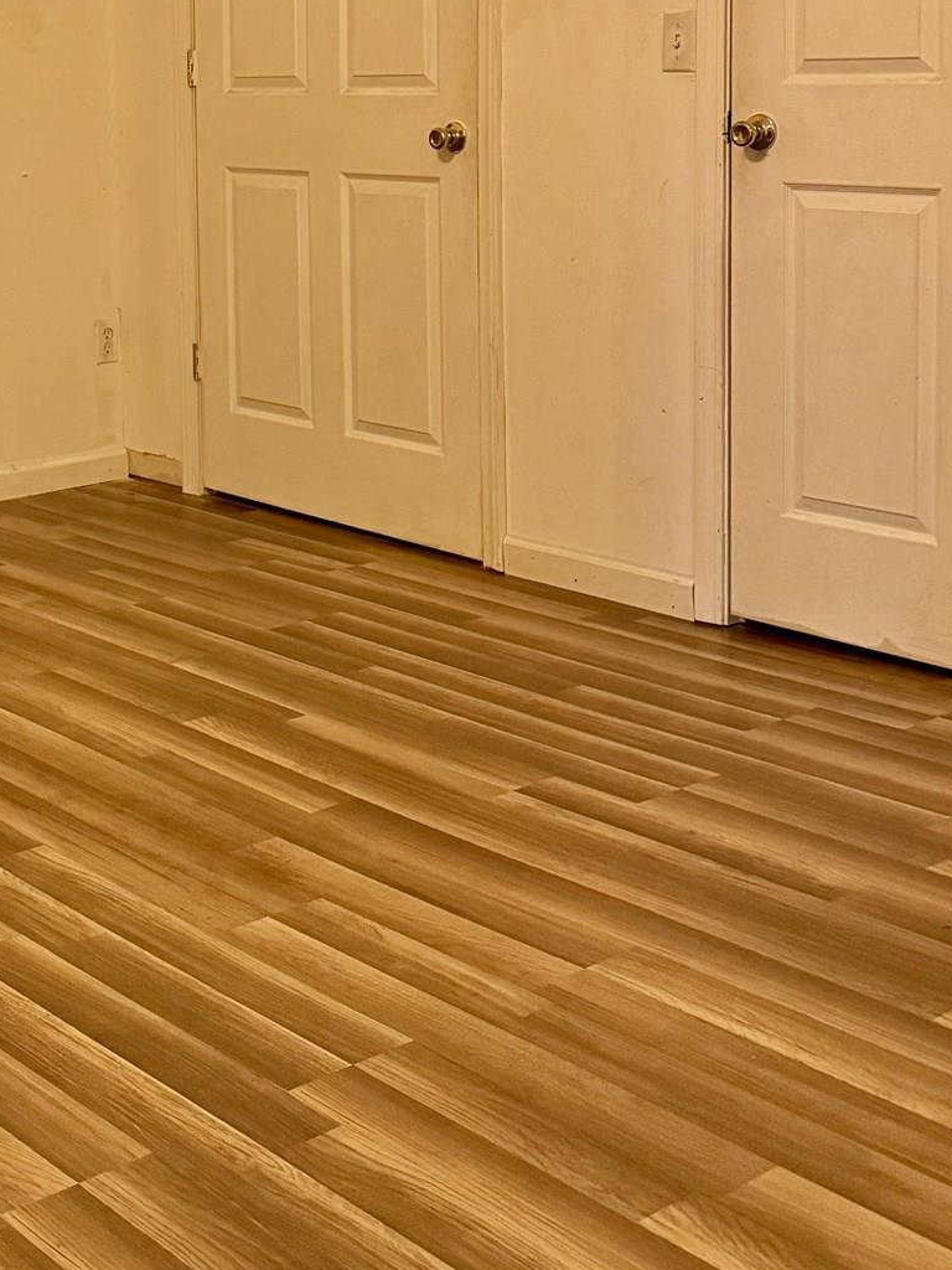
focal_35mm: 54
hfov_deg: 25.2
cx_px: -86
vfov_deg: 34.2
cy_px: 207
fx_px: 1980
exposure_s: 1/60
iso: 500
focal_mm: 6.76
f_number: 1.78
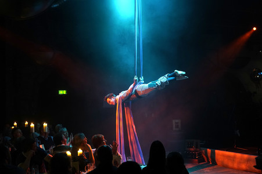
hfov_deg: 48.5
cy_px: 87
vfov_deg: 33.4
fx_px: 291
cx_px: 131
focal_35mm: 40
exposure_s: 1/125
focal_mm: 40
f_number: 3.2
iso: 3200
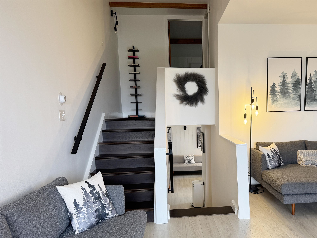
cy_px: 119
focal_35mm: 24
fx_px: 220
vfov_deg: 56.8
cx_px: 158
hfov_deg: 71.6
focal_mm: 6.76
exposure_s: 1/60
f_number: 1.78
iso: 125
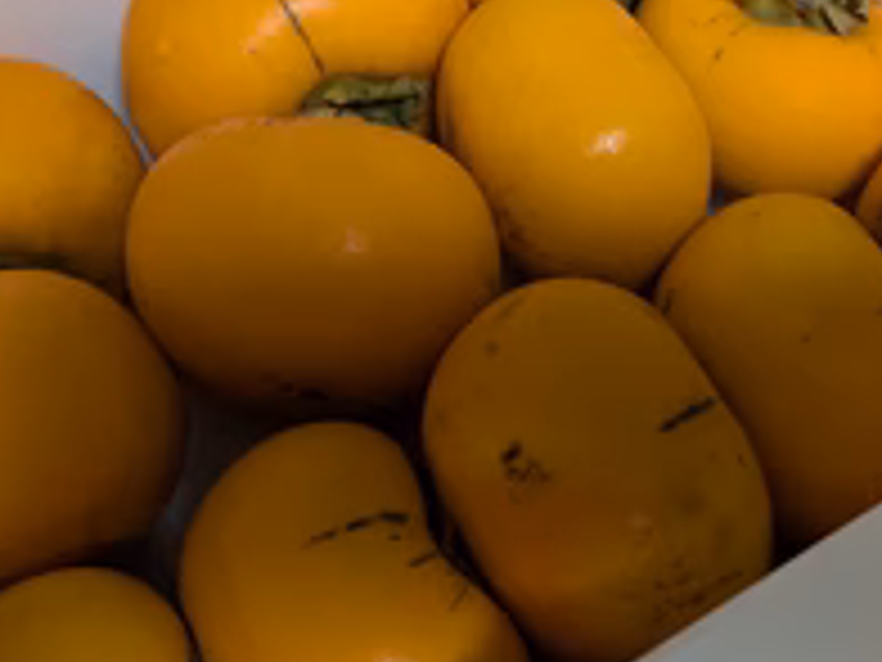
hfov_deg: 37.1
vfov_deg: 28.3
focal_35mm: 51
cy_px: 207
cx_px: 580
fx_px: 1299
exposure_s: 1/50
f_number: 1.89
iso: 474
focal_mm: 5.43
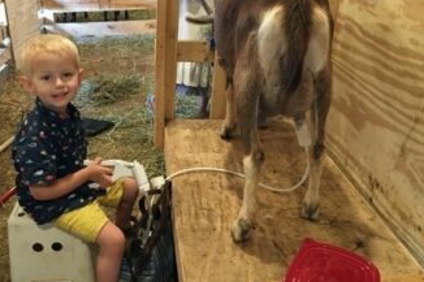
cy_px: 130
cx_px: 174
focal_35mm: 37
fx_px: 436
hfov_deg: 51.6
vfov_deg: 35.9
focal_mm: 4.15
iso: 250
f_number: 2.2
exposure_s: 1/17
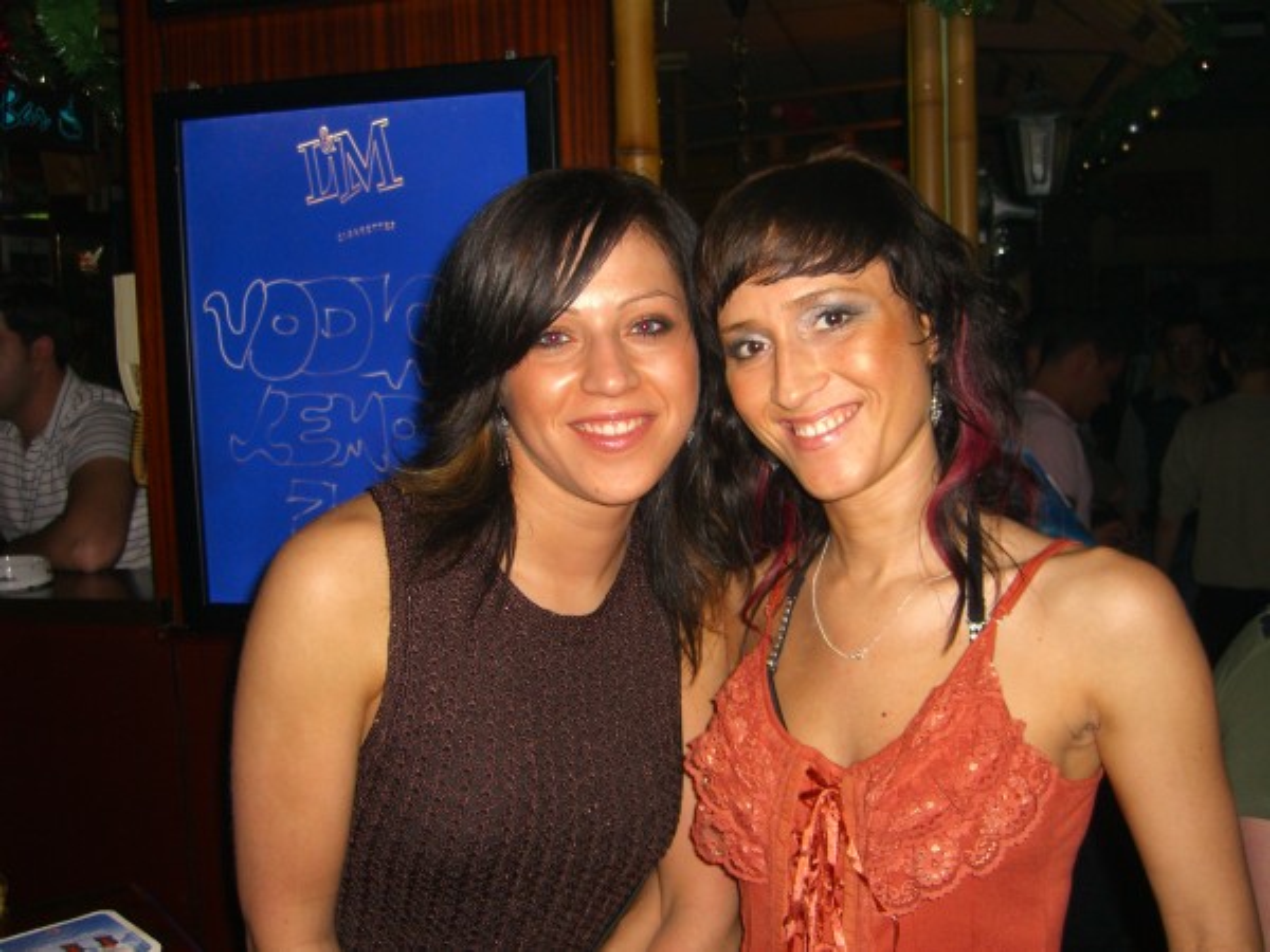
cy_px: 476
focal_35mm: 38
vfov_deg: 37.7
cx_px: 635
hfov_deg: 49.0
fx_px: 1394
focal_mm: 7.9
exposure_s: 1/60
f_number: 2.8
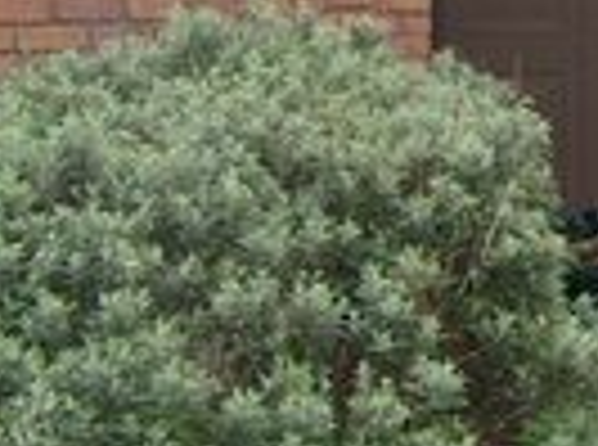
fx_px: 3273
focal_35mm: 190
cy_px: -426
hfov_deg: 9.8
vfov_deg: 7.5
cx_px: 1174
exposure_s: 1/160
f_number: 2.8
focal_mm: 5.85
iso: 66
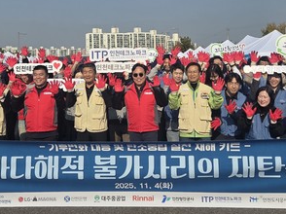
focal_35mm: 47
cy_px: 49
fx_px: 388
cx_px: 148
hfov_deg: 40.5
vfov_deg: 30.2
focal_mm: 5.4
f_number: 1.8
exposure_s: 1/7891
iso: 64
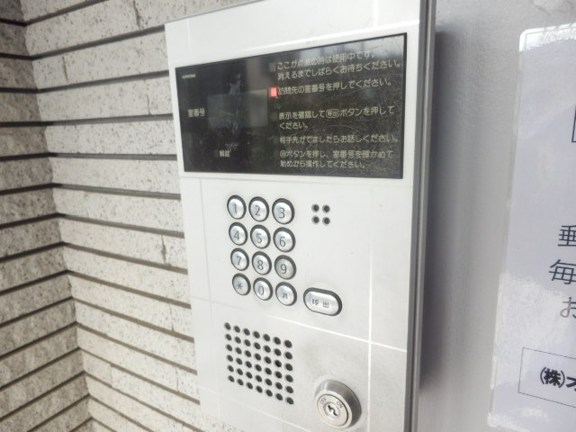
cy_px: 216
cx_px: 288
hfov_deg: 71.6
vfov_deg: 56.8
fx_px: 399
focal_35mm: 24
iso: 400
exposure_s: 1/30
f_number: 3
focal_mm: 4.2
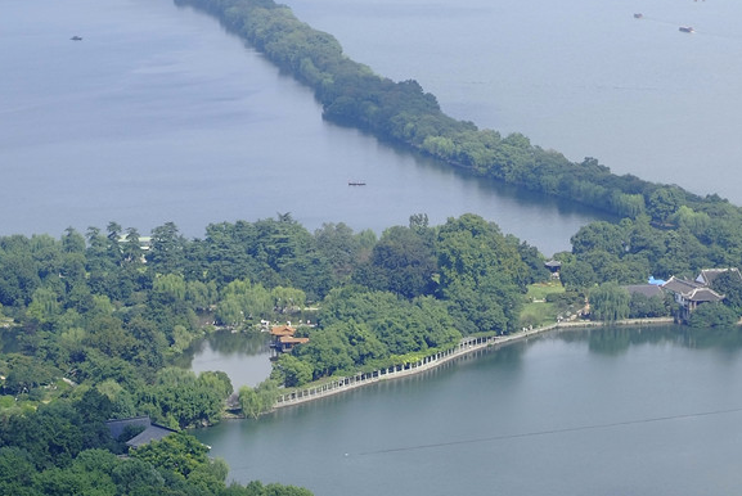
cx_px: 615
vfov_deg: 10.3
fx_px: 2744
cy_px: 267
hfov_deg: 15.3
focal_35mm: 133
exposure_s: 1/320
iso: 100
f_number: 5.6
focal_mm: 50
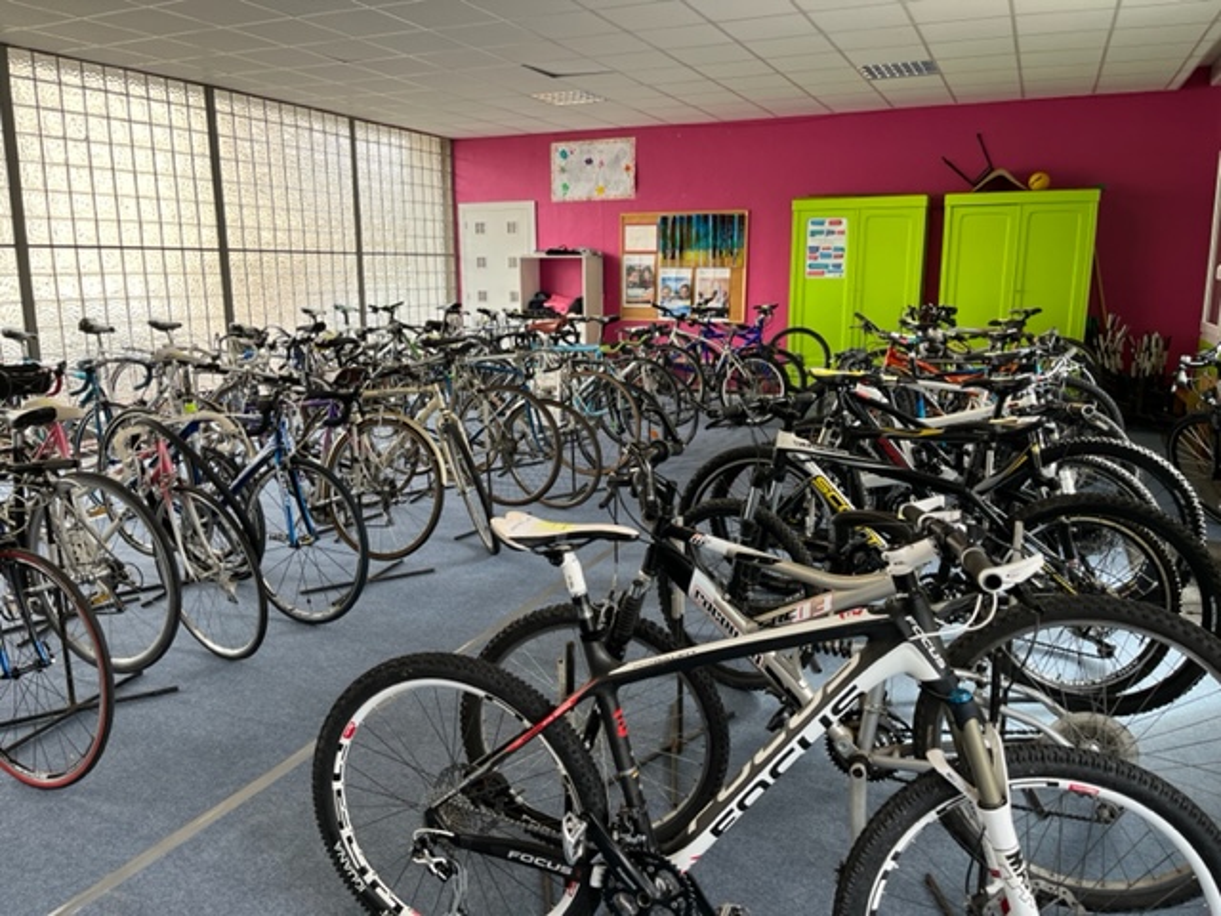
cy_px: 458
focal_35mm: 26
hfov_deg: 67.3
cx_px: 610
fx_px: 917
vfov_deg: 53.1
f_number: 1.6
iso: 64
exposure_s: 1/158
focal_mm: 5.1
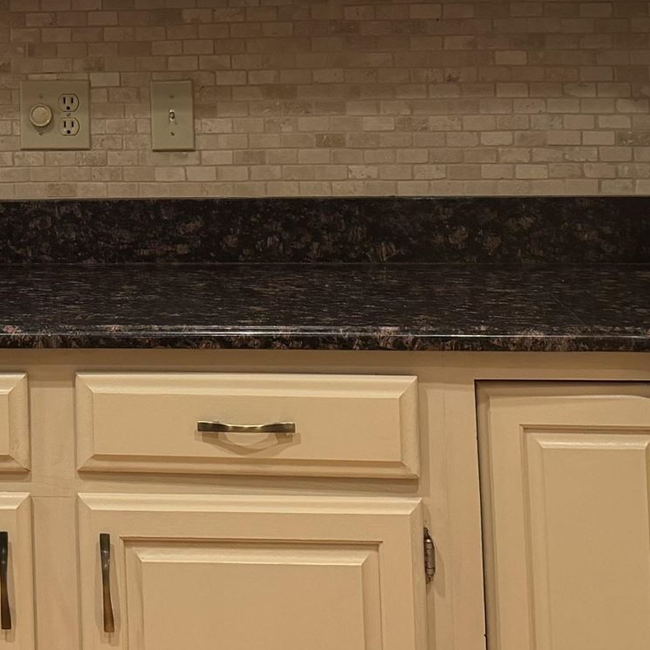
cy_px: -49
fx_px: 1848
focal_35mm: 87
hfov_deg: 19.4
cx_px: 2
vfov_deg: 19.2
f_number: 1.78
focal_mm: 6.76
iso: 200
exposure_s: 1/92
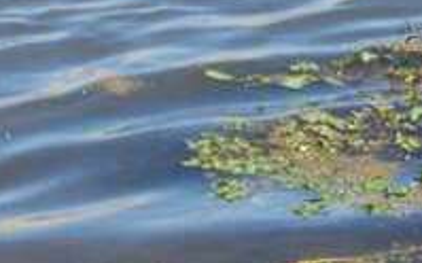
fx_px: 5435
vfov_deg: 2.8
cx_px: 83
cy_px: -172
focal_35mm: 473
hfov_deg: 4.4
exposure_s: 1/303
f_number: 5.2
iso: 80
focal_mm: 18.6
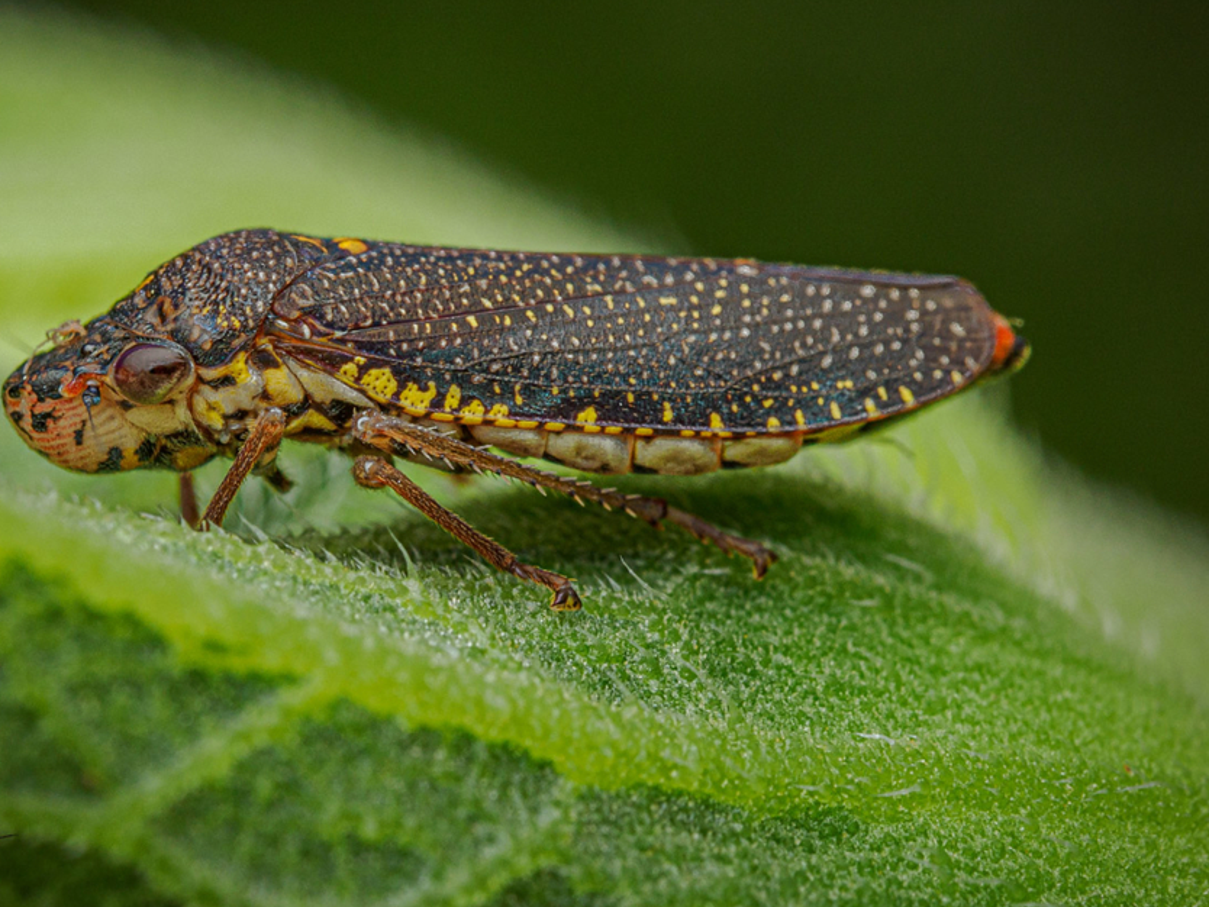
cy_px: 360
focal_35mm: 164
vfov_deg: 9.1
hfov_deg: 12.0
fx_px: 5730
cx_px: 493
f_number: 10
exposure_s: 1/100
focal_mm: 60
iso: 200
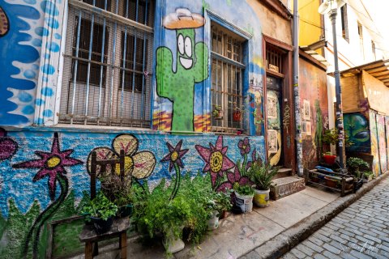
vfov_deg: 81.2
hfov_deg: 104.3
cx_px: 194
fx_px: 151
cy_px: 130
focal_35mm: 14
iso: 64
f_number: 2.8
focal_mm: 14
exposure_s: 1/50
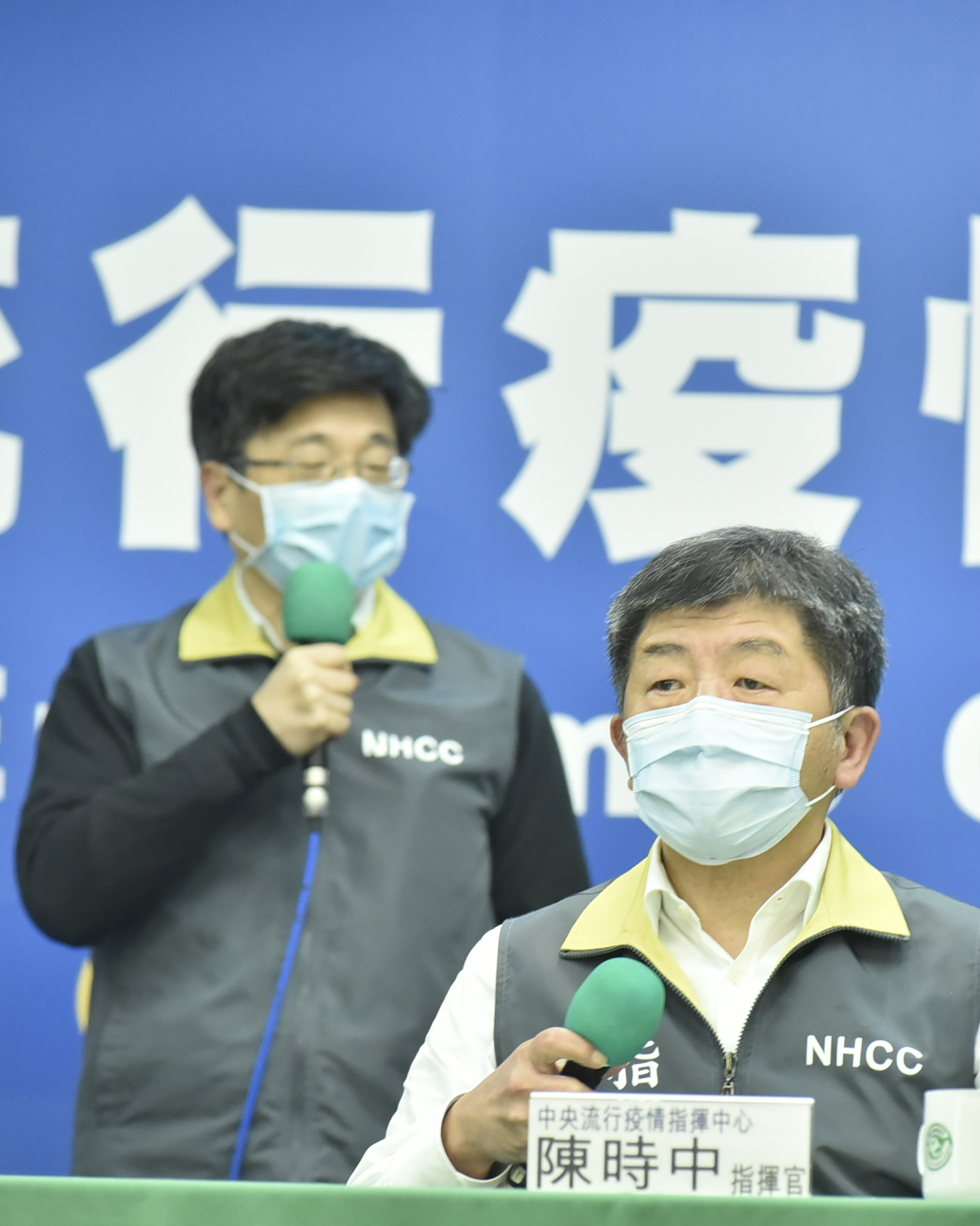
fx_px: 10226
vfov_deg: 6.9
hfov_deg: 5.5
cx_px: 644
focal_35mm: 282
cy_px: 613
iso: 4000
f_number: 5.6
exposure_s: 1/250
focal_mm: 200
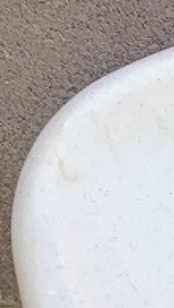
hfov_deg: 6.7
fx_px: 1269
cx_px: 611
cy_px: 799
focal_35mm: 155
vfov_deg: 11.1
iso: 25
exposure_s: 1/211
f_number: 1.8
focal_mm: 4.25
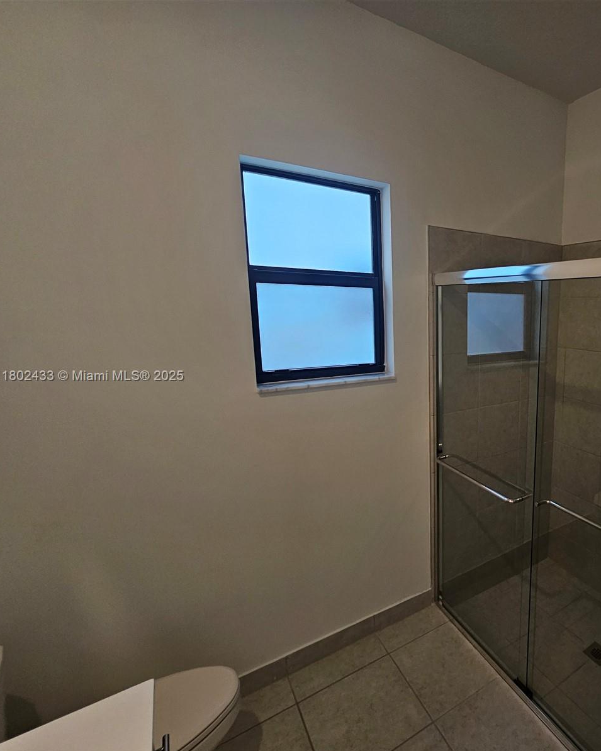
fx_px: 378
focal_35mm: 17
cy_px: 377
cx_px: 486
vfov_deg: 89.6
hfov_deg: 69.1
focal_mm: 2.2
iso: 100
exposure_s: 1/60
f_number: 2.2
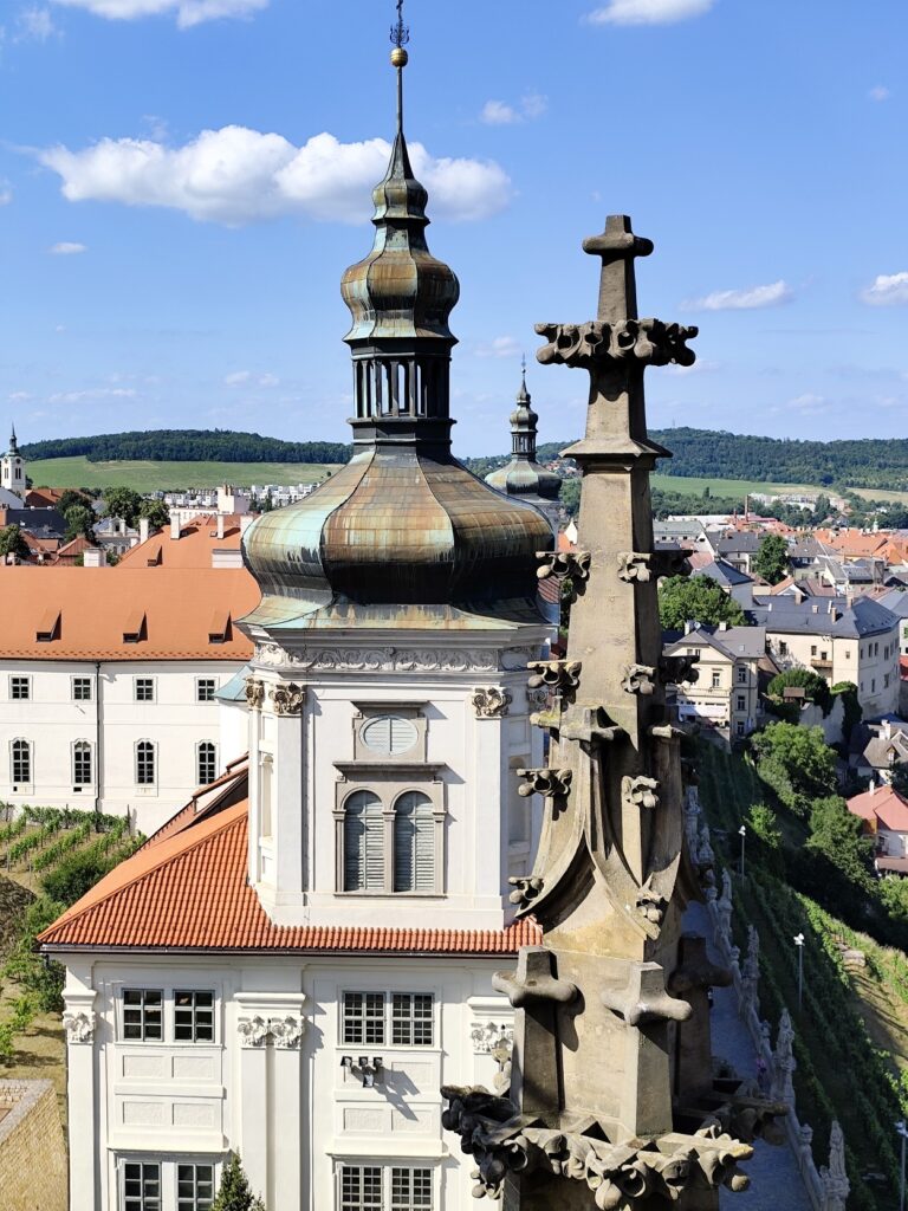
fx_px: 1609
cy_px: 606
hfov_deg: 31.5
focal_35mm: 46
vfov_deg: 41.2
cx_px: 454
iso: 50
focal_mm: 6.19
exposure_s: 1/997
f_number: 1.65
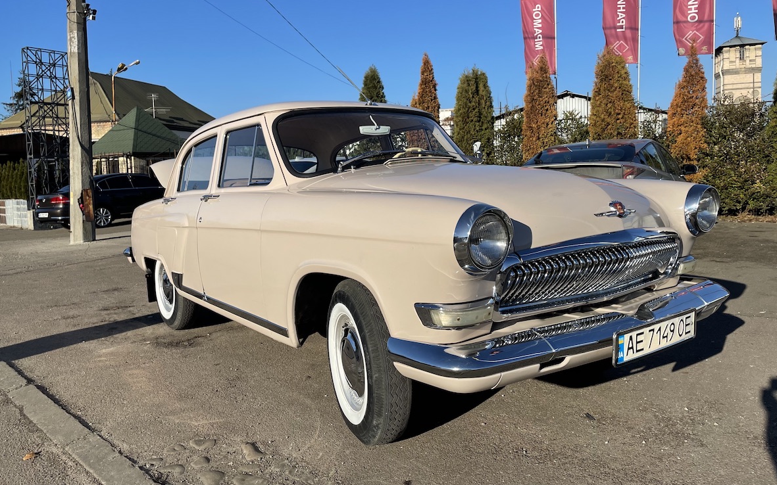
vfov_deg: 44.5
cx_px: 384
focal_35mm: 28
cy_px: 214
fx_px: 593
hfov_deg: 66.5
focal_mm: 4.2
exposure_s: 1/4464
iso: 32
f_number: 1.6
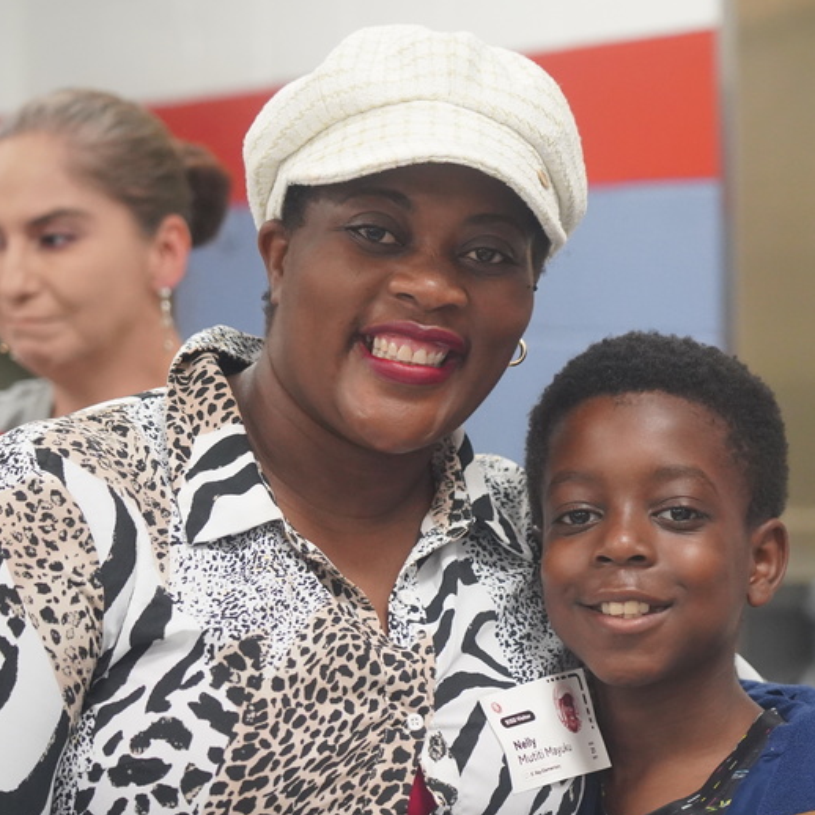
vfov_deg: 11.8
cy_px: 504
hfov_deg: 11.8
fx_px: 3942
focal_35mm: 148
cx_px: 475
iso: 5000
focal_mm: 88
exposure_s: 1/160
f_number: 4
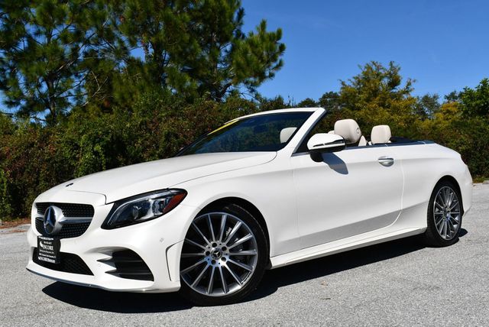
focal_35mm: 42
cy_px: 164
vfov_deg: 32.0
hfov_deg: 46.4
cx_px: 244
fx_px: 571
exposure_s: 1/400
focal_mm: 21
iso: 100
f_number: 10
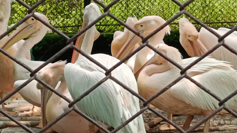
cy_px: 70
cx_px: 118
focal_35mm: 160
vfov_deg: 7.6
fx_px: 1006
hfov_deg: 13.4
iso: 50
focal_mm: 4.84
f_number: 1.88
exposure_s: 1/309
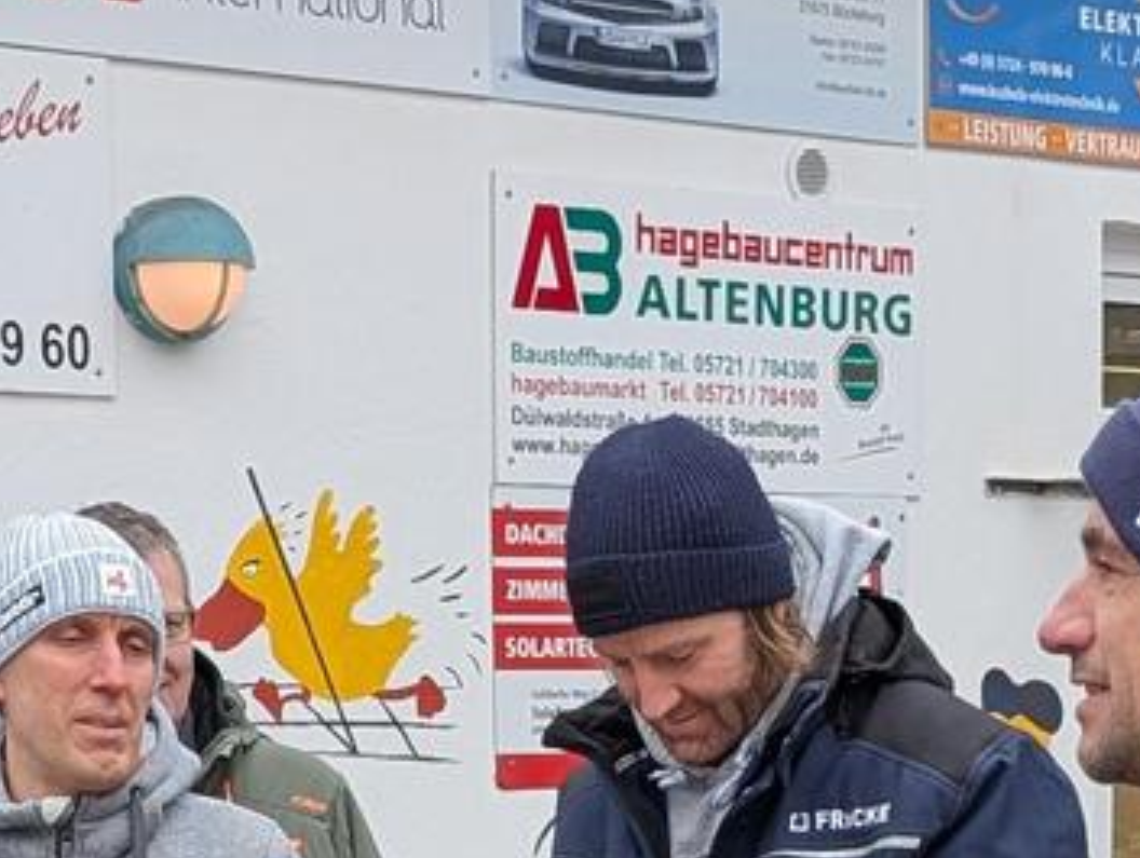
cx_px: 463
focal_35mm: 131
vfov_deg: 10.8
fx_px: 4320
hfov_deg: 15.0
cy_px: 1392
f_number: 1.68
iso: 27
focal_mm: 6.9
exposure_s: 1/88.2
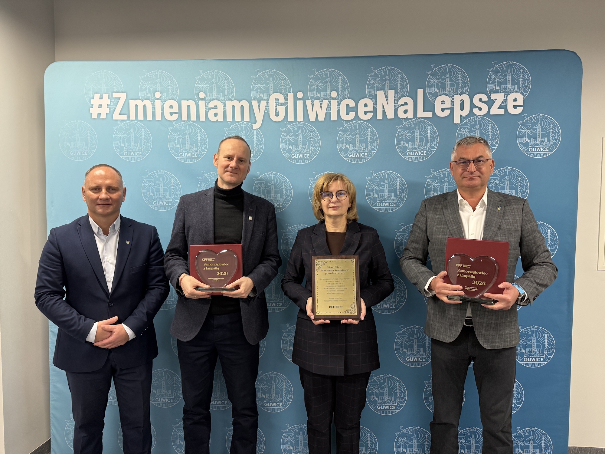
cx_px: 302
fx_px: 419
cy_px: 227
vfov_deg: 56.8
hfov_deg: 71.6
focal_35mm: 24
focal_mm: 6.76
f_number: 1.78
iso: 200
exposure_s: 1/50
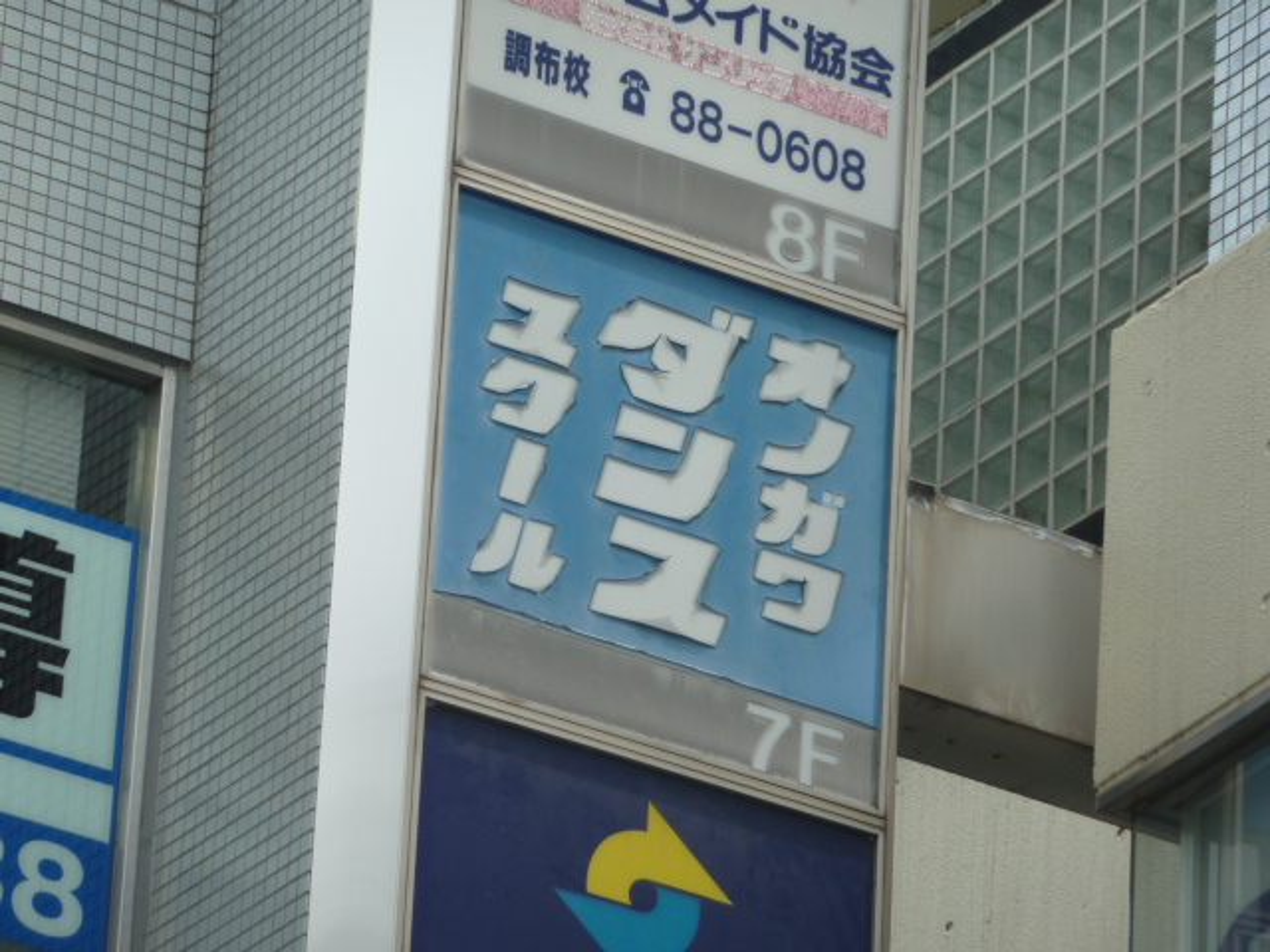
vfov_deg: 5.3
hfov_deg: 7.1
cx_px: 635
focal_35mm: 278
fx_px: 10199
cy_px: 476
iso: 80
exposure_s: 1/250
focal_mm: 45.7
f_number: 4.8
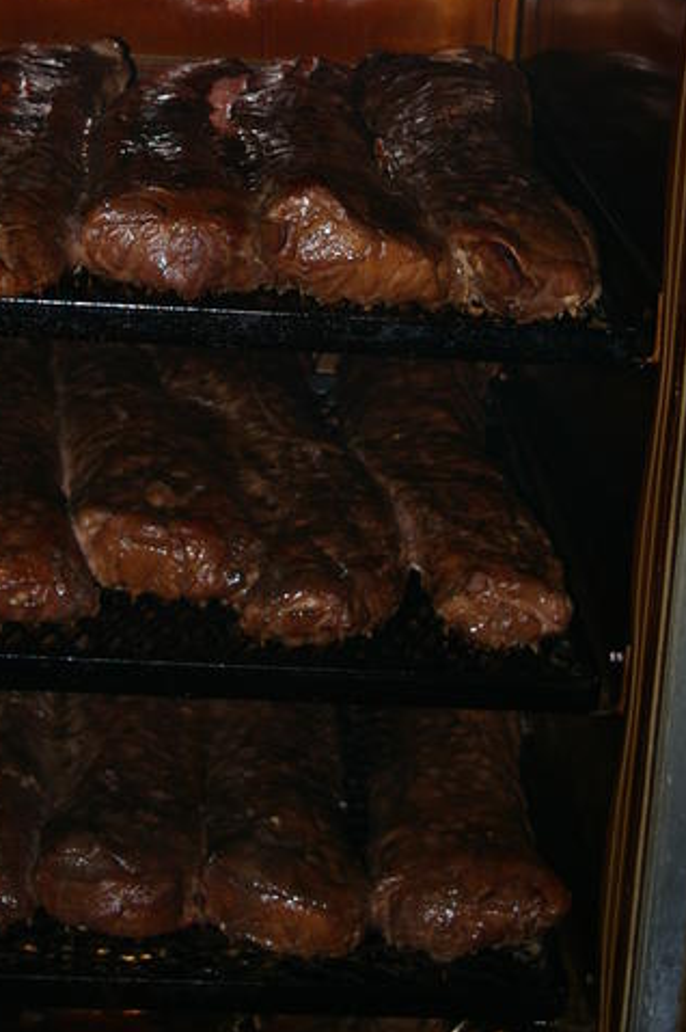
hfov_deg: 17.2
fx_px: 2261
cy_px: 179
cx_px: 250
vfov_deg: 25.2
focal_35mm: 79
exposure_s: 1/45
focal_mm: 28
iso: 200
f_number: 4
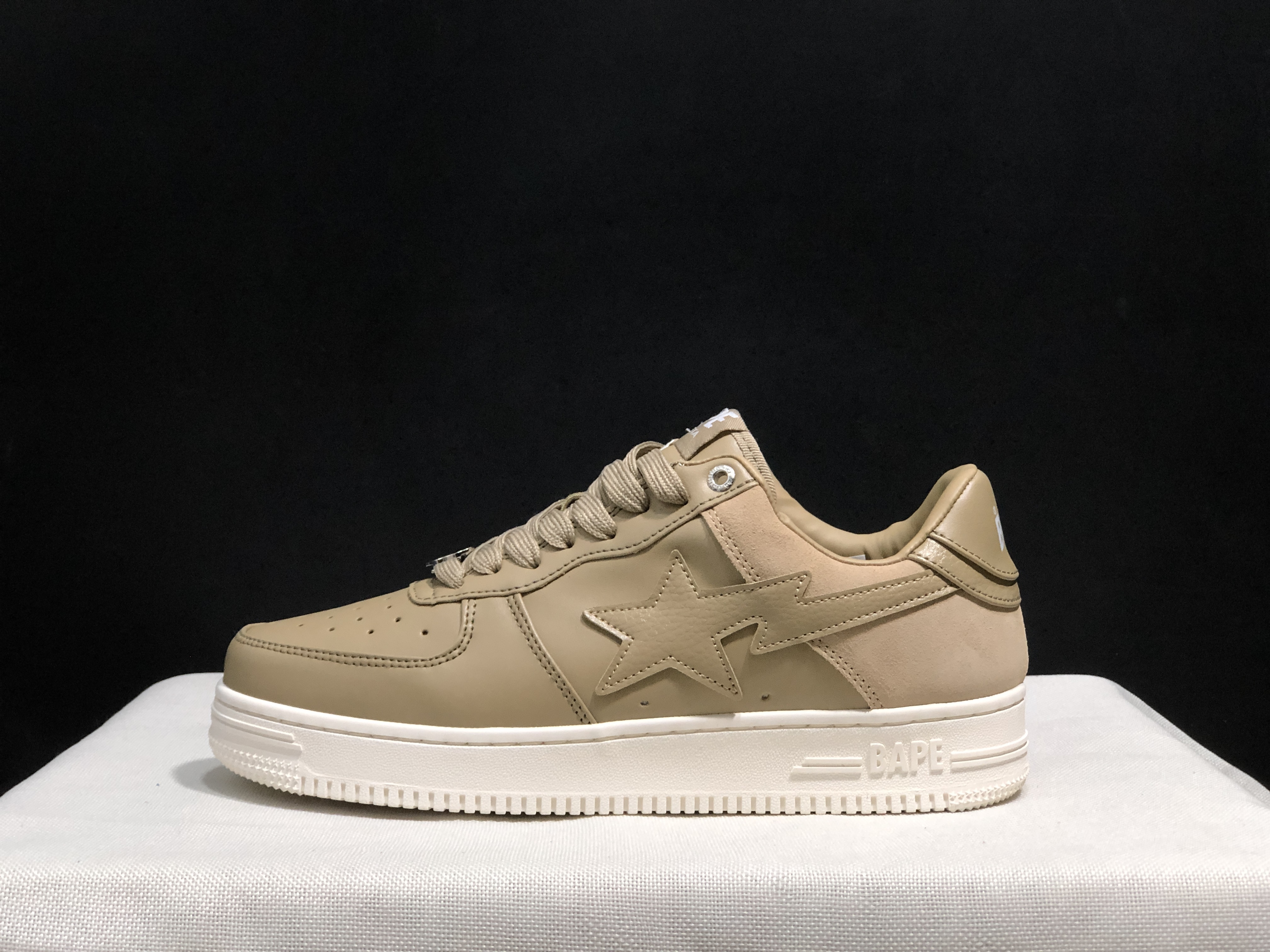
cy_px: 476
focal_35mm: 57
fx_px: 2091
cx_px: 635
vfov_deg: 25.7
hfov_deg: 33.8
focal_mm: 6.6
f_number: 2.8
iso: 80
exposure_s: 1/30
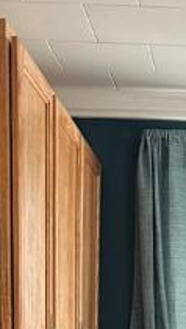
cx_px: 167
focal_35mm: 103
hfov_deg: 11.7
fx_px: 901
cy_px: 563
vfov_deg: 17.5
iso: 160
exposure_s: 1/60
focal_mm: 5.7
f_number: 1.5
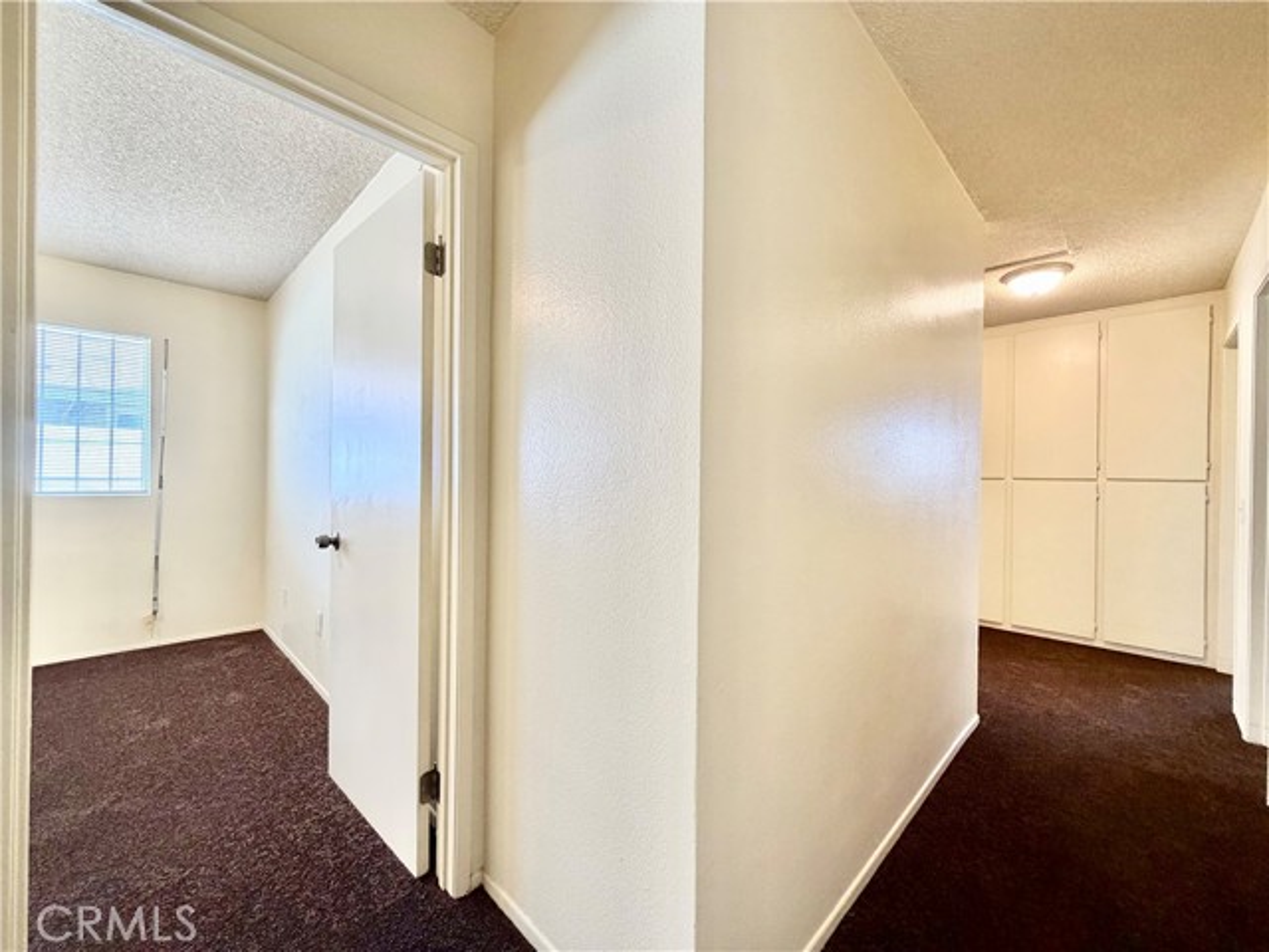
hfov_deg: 102.1
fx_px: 513
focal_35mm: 14
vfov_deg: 85.7
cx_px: 634
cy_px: 476
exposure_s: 1/120
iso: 250
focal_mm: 2.22
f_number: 2.2
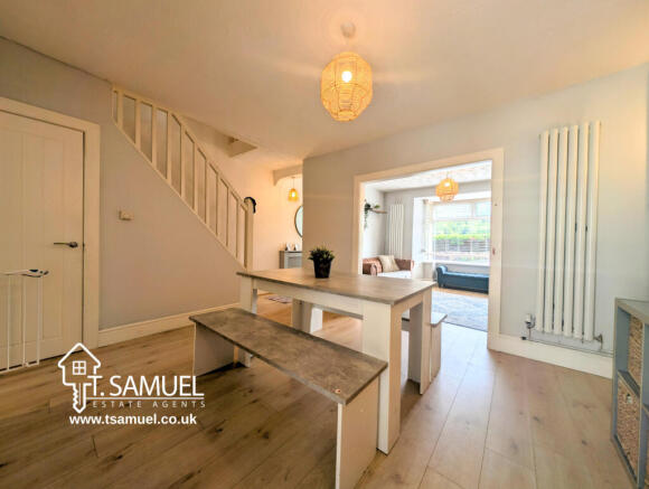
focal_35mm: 12
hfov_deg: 110.4
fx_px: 225
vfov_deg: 94.7
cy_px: 244
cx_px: 324
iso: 41
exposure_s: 1/58.8
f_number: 1.95
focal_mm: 2.23
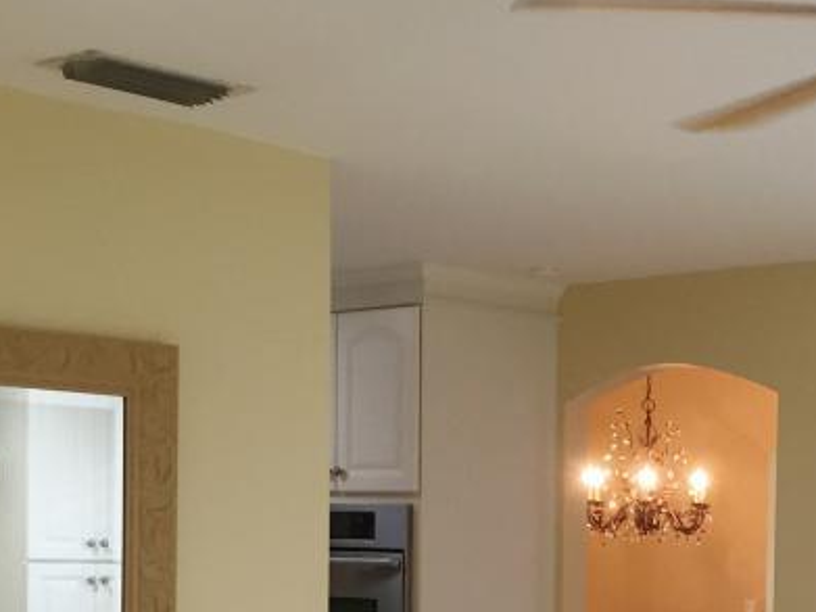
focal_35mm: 76
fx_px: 1791
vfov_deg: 18.8
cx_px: 747
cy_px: 614
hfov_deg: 24.8
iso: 80
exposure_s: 1/30
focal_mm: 4.15
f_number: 2.2
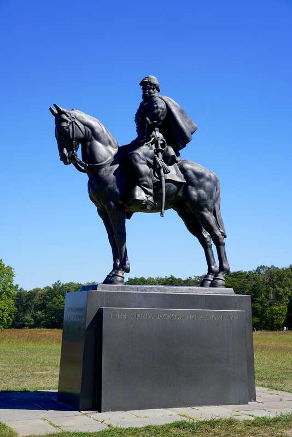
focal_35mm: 55
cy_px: 218
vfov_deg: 36.2
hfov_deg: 24.6
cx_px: 146
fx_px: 669
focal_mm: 55
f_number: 10
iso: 100
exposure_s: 1/160
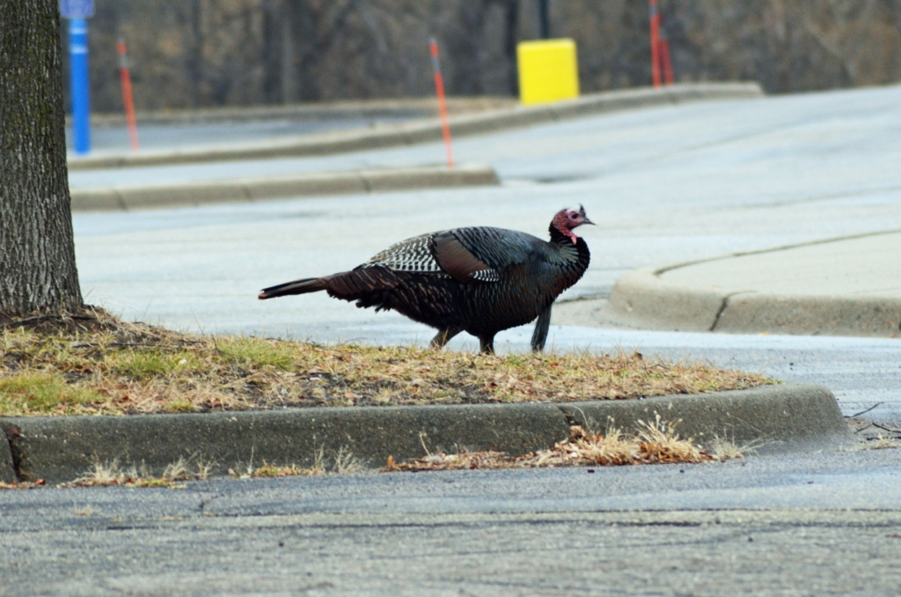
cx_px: 450
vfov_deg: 3.0
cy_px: 298
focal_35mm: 450
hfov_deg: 4.6
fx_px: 11238
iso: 1000
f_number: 7.1
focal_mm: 300
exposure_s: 1/200
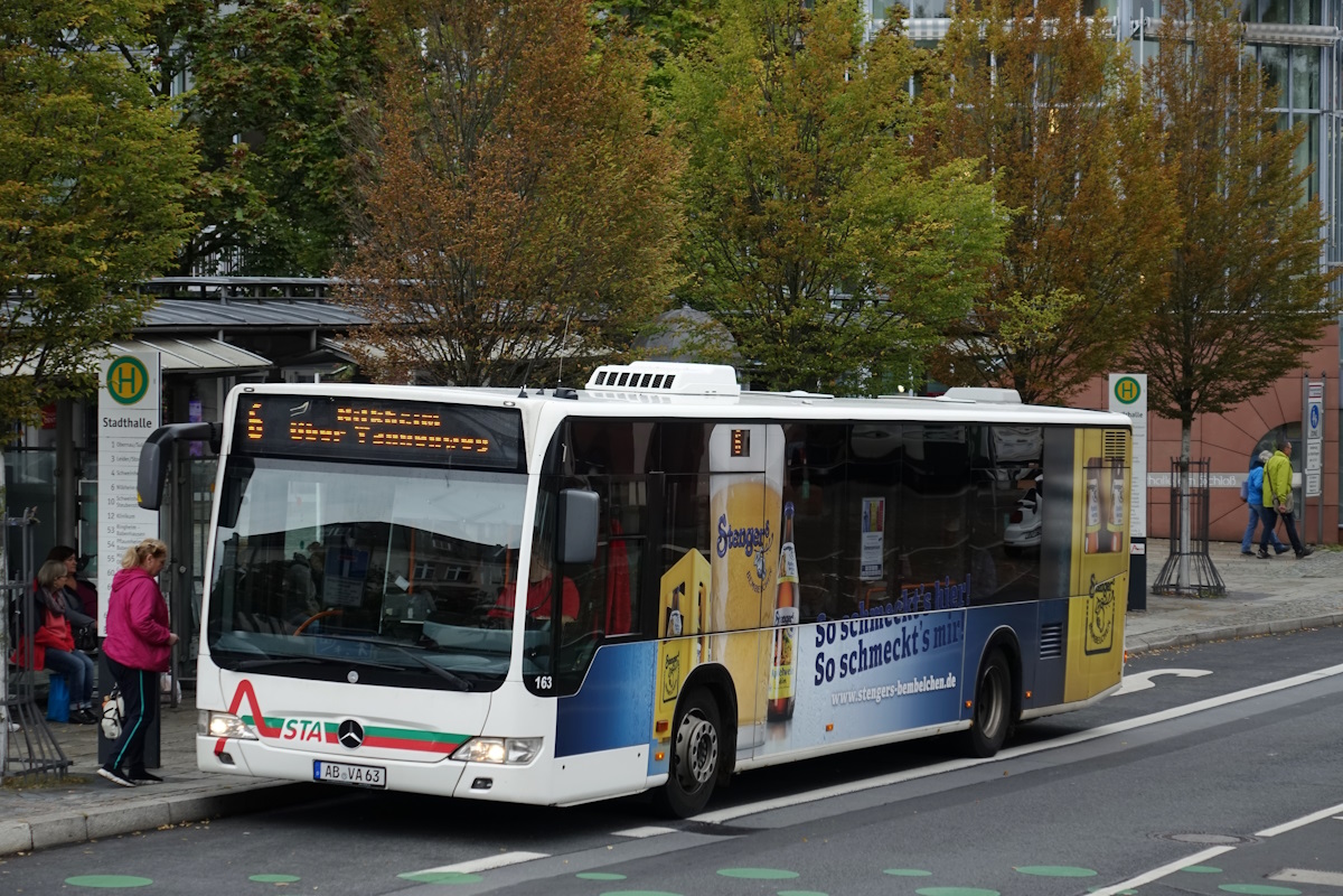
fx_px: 4066
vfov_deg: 12.6
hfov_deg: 18.8
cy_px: 448
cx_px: 672
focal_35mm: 109
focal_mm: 40.05
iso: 125
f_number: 3.2
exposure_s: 1/200
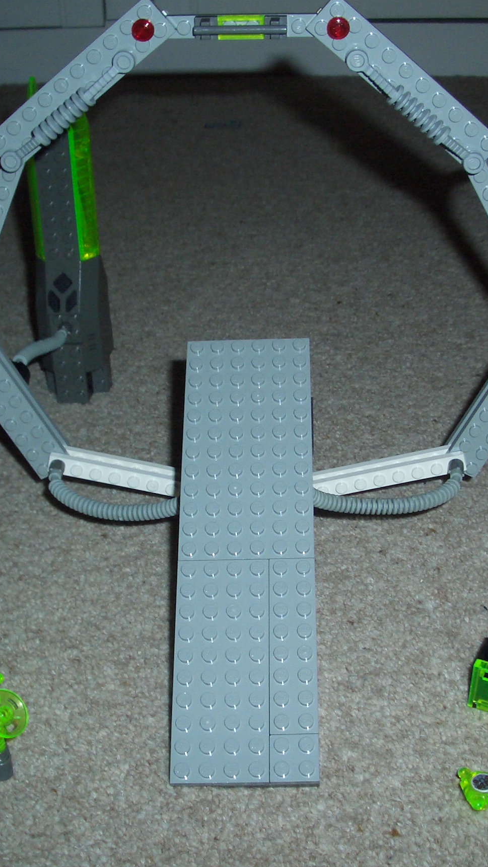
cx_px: 282
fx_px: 1173
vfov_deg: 40.6
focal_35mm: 51
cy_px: 433
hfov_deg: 23.5
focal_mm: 5.8
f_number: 4.3
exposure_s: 1/60
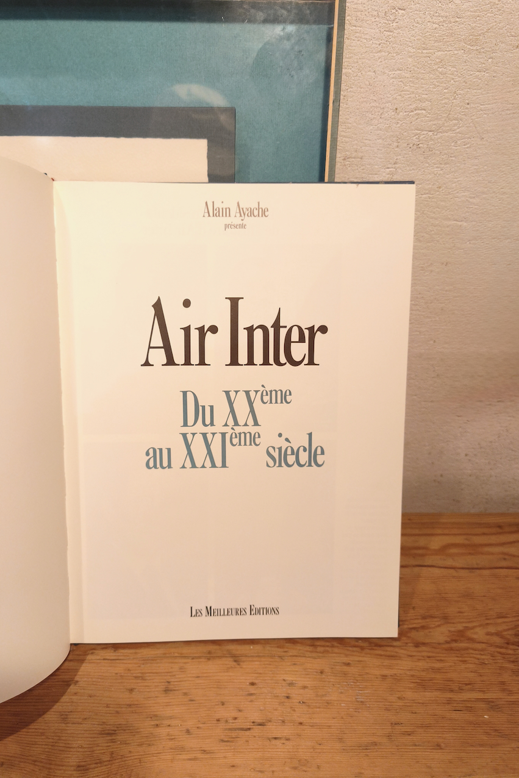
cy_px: 389
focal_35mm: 24
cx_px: 234
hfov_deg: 53.1
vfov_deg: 73.7
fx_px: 519
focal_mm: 5.35
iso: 800
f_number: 1.7
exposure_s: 1/100
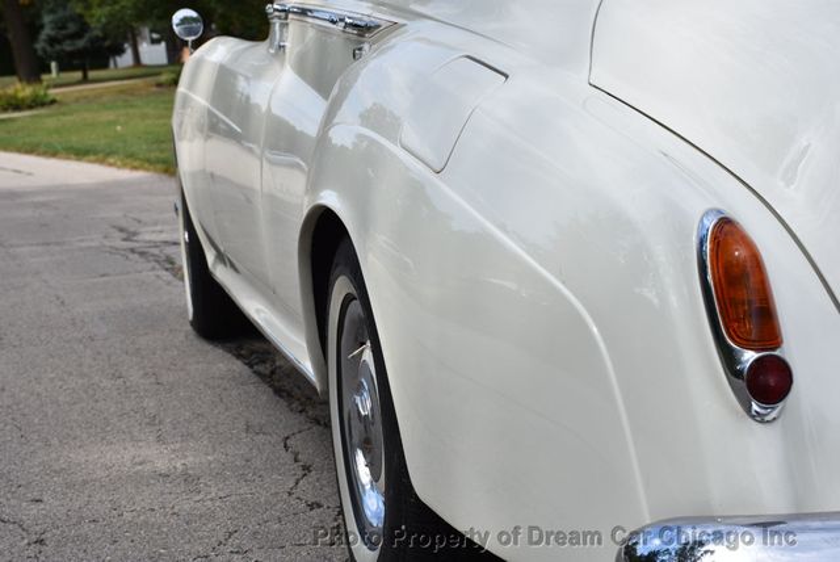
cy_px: 281
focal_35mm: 72
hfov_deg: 28.0
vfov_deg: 19.0
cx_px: 420
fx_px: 1681
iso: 160
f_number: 8
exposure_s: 1/500
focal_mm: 48
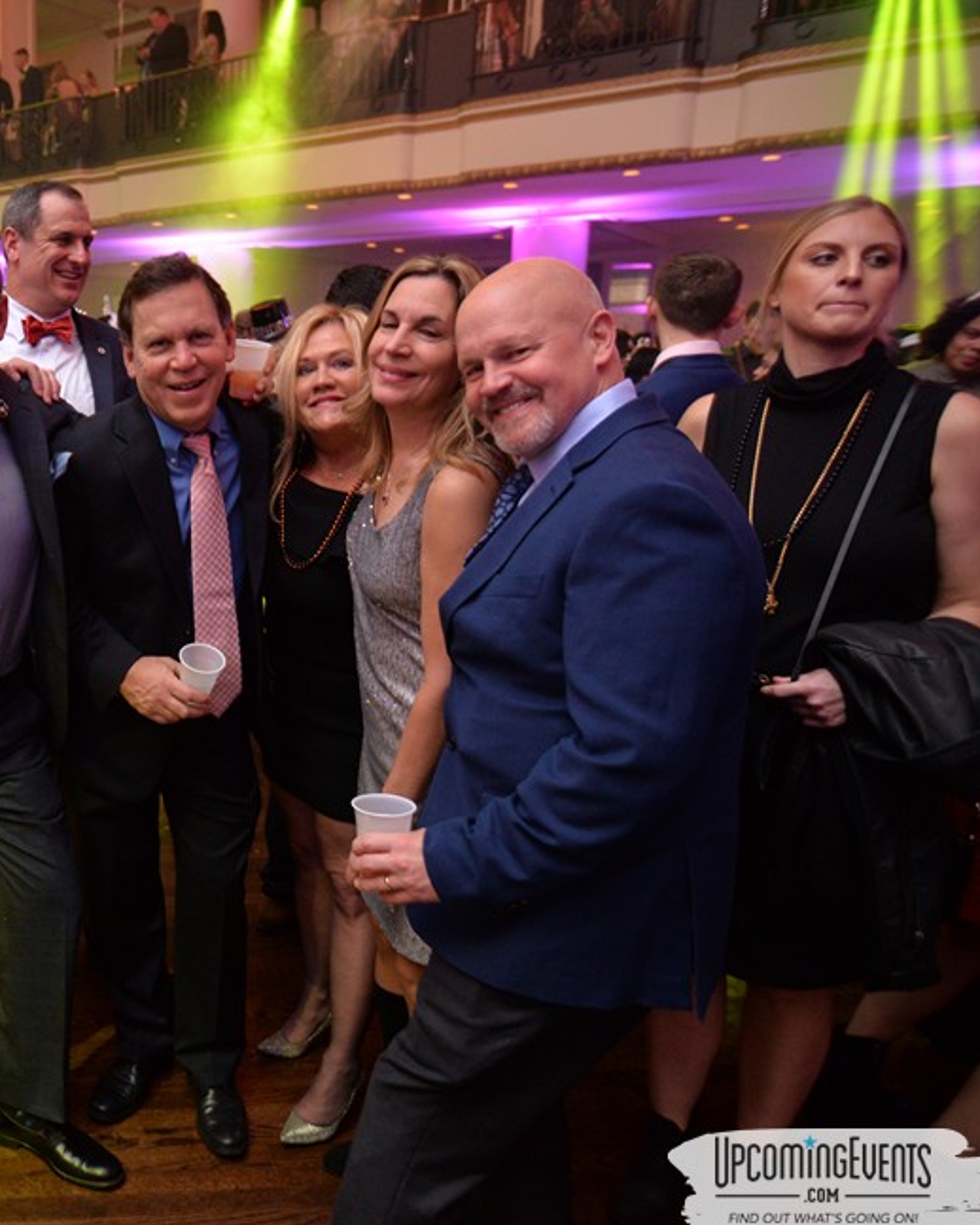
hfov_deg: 44.0
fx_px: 1051
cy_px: 599
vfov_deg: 60.4
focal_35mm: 29
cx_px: 42
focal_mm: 20
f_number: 3.2
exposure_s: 1/40
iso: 2000
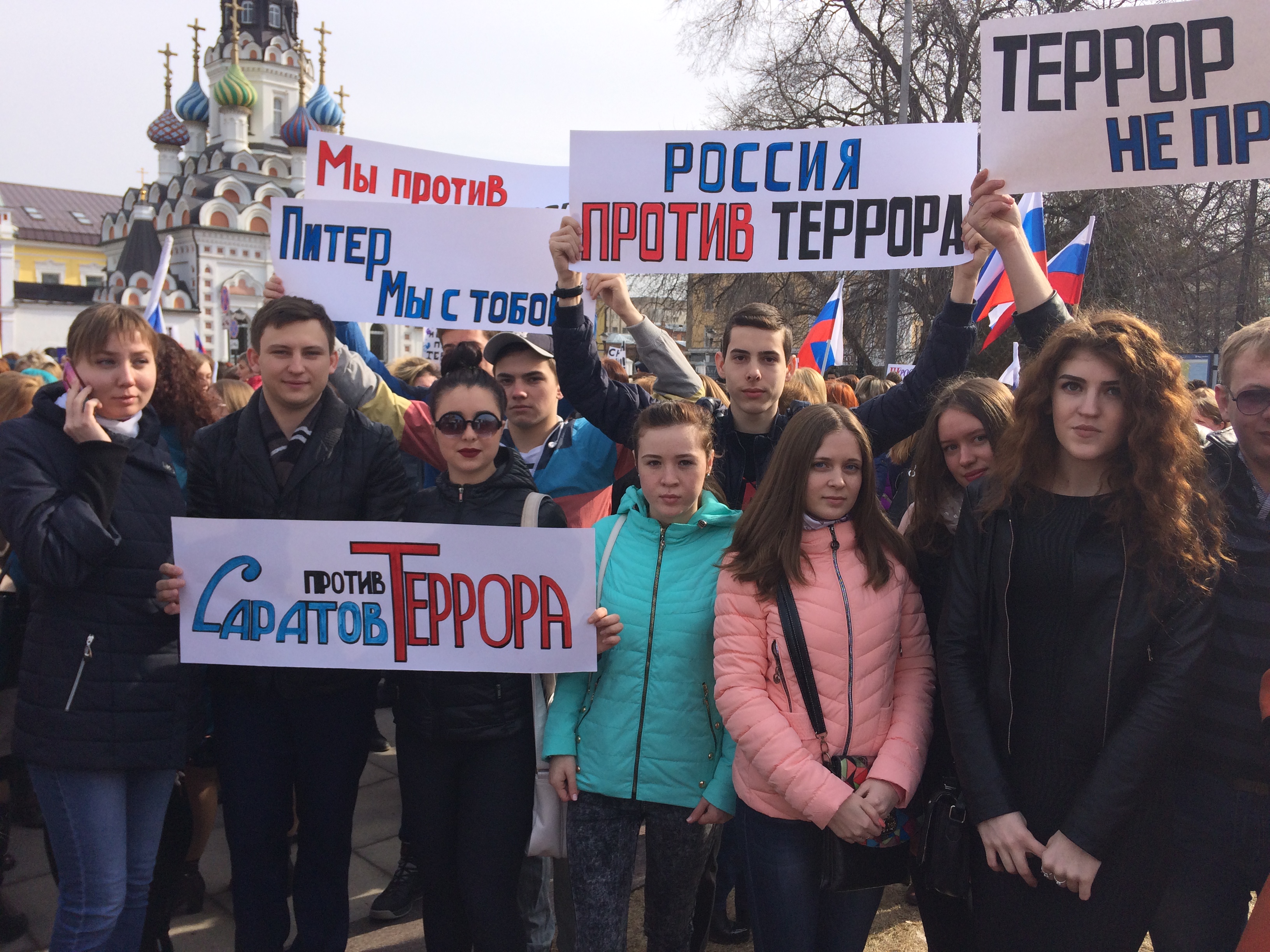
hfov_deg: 61.7
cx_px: 635
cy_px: 476
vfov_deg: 48.2
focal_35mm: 29
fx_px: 1064
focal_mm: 4.15
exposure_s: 1/1208
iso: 32
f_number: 2.2
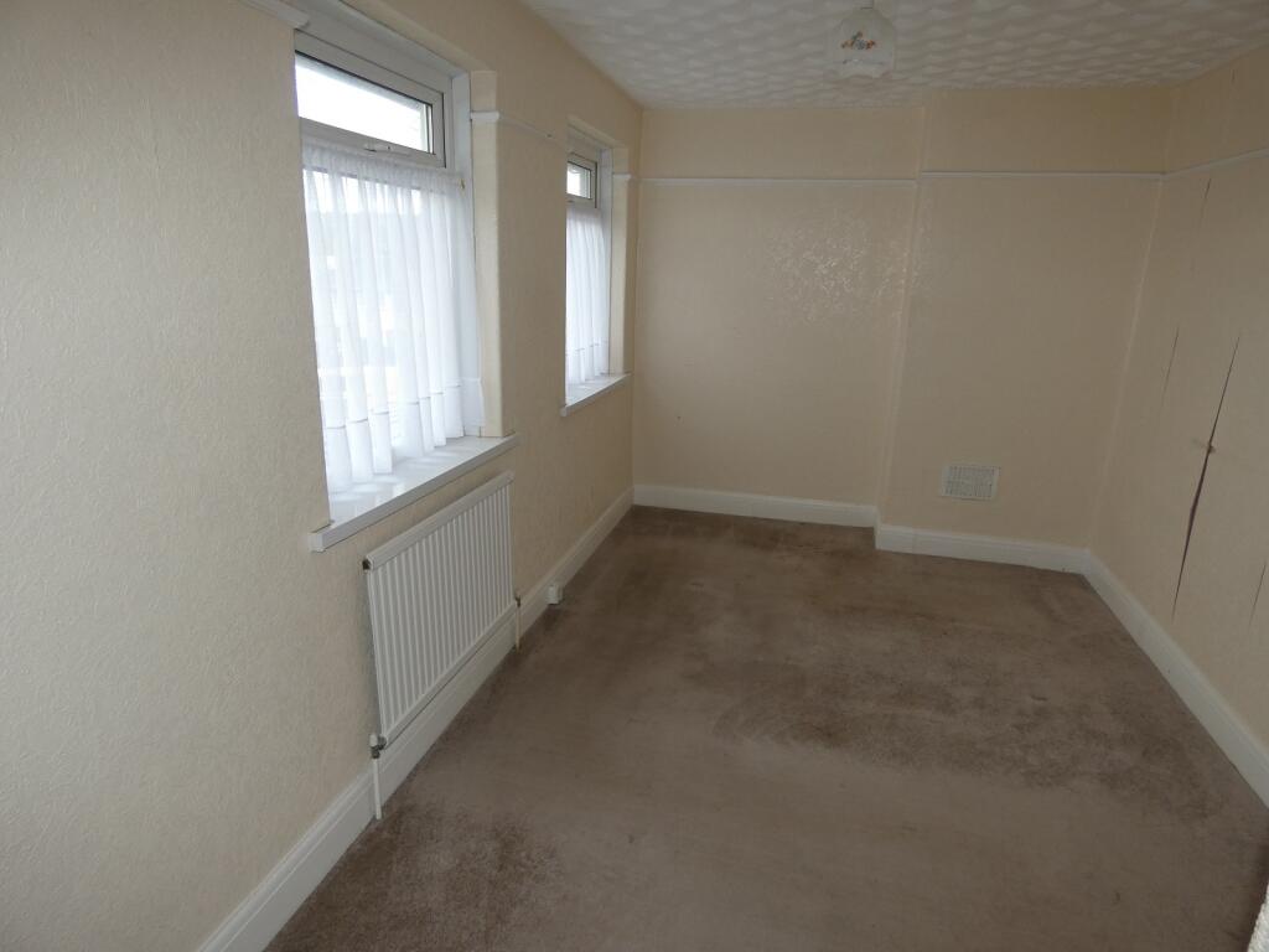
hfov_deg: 81.7
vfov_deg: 66.0
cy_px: 476
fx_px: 733
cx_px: 634
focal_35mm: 20
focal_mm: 3.6
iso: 125
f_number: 2.8
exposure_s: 1/60
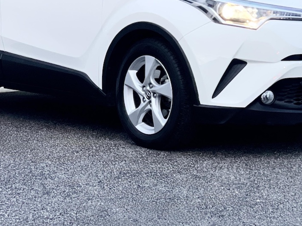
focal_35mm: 140
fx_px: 1221
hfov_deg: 14.1
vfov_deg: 10.5
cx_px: 148
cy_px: 23
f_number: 2.2
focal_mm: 7.5
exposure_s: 1/92
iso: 250
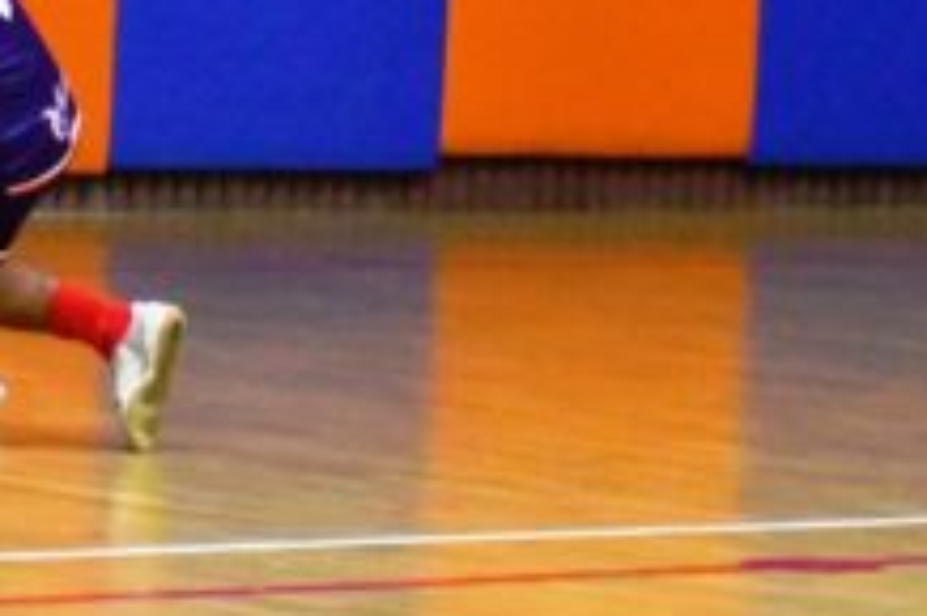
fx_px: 8619
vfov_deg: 4.1
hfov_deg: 6.1
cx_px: 111
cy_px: -34
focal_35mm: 335
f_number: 4
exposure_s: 1/800
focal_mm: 70
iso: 10000
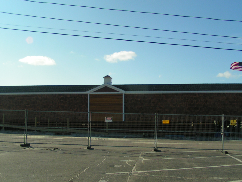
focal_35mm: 43
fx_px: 301
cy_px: 94
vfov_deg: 33.6
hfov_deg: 43.8
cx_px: 127
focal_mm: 5.8
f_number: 5.6
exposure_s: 1/500
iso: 50
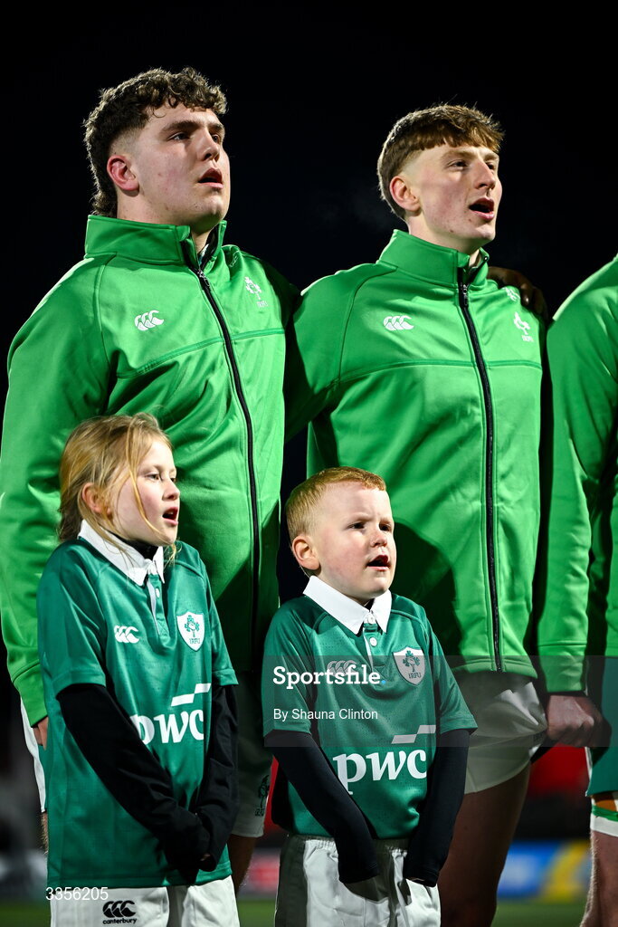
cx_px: 309
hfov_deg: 7.8
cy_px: 464
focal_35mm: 175
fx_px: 4504
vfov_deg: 11.7
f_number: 2.8
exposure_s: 1/400
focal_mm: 175
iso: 800
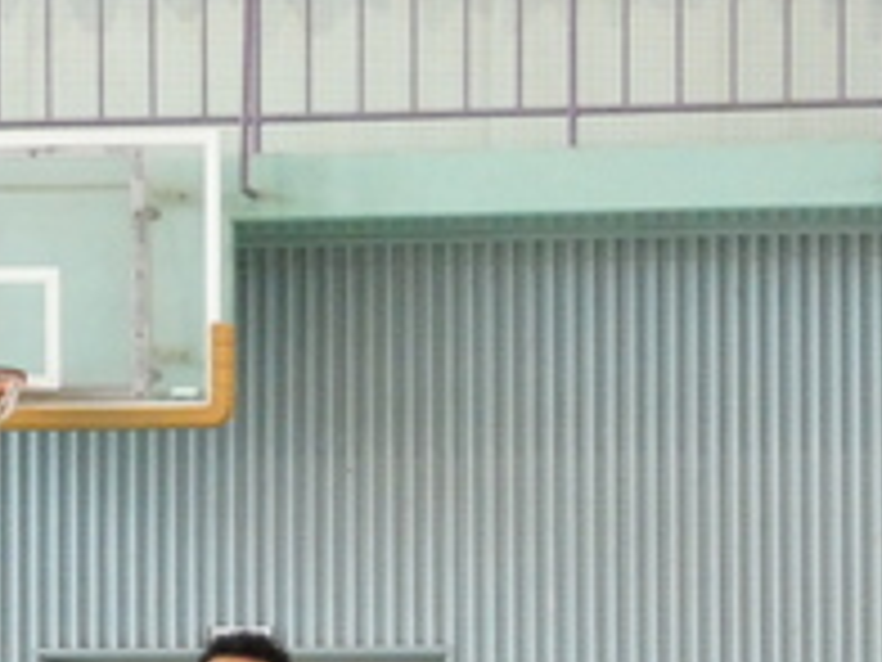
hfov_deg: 7.3
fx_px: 6879
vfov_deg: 5.5
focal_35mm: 270
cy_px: 554
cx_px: 288
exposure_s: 1/125
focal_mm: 19.7
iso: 1600
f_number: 5
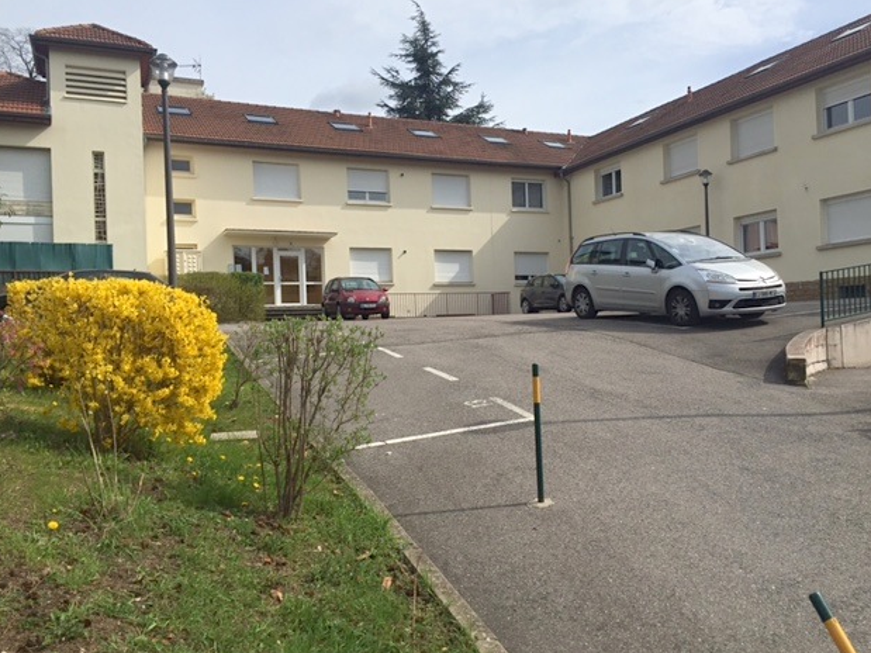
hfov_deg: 60.0
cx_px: 446
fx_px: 755
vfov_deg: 46.8
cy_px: 325
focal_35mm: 30
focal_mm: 4.15
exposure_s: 1/3300
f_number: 2.2
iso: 32
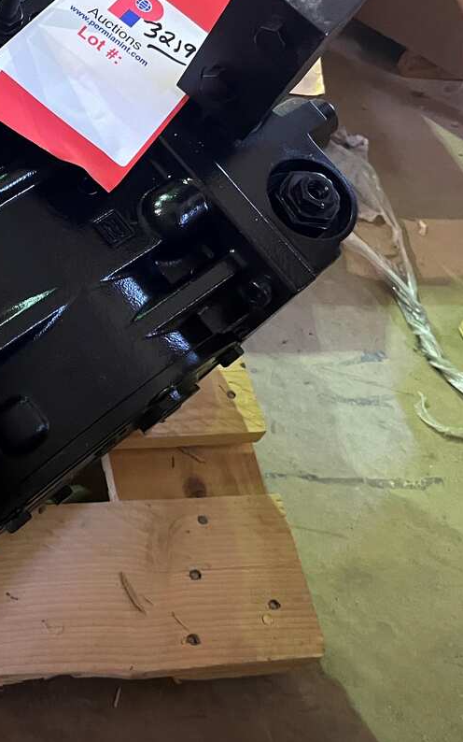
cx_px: -27
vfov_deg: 40.3
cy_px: 331
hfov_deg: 24.4
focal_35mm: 50
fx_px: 1010
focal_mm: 5.1
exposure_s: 1/30
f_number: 1.6
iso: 500
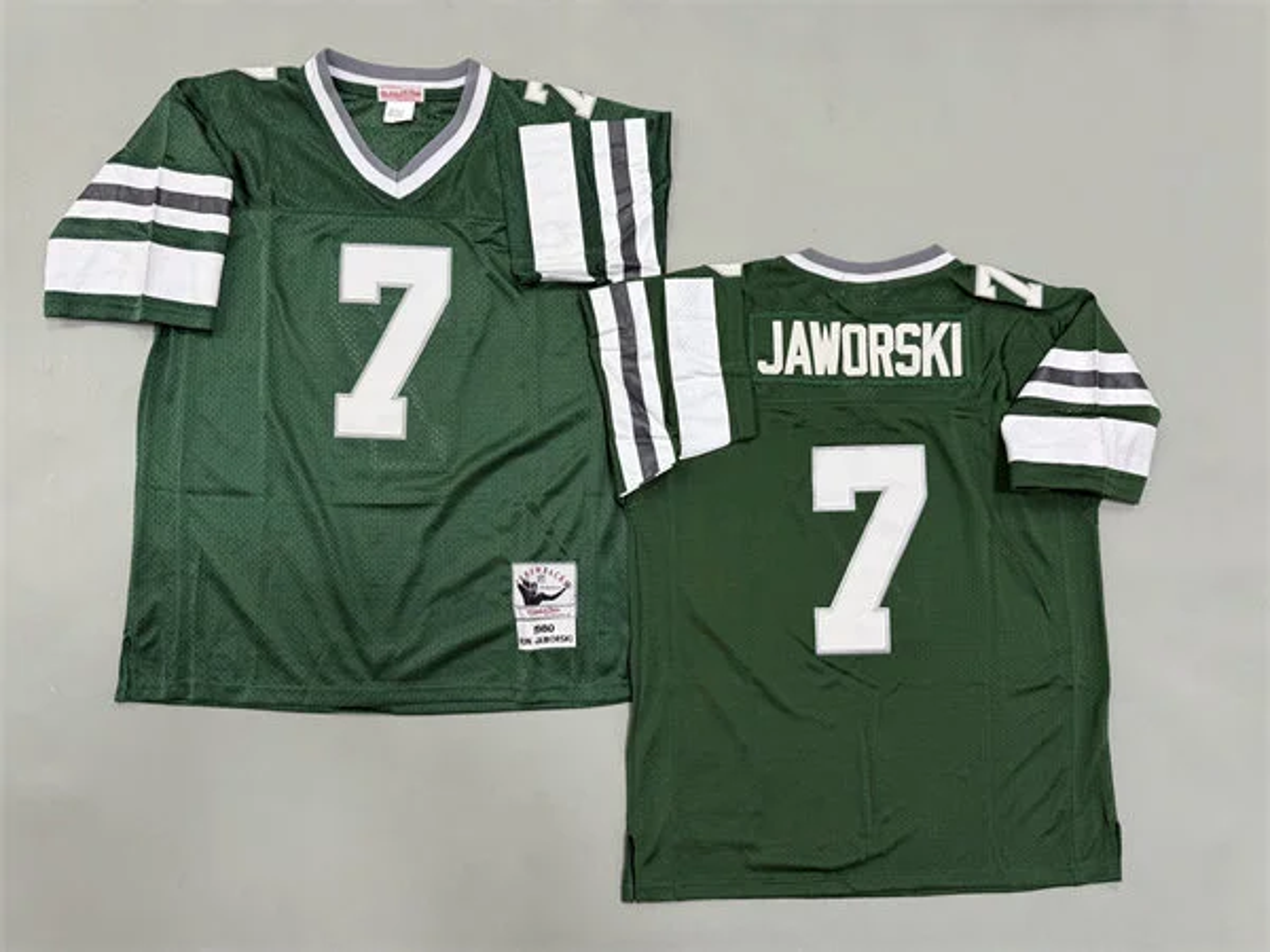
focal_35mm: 24
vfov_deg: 56.8
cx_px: 635
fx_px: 881
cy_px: 476
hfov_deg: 71.6
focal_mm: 6.76
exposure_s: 1/50
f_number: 1.78
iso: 125
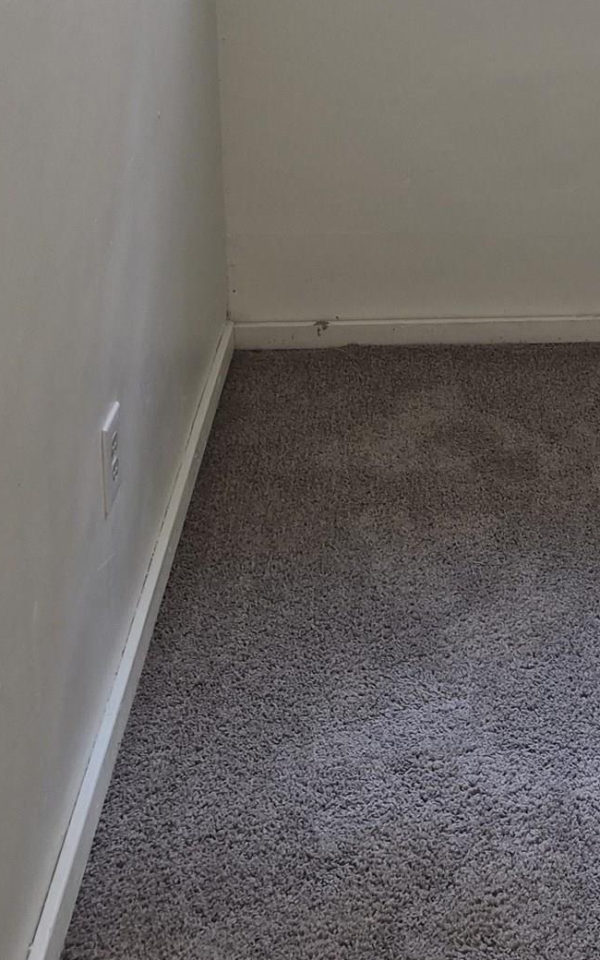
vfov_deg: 34.5
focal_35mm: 54
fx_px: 1413
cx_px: 615
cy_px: 25
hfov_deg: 22.9
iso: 125
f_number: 1.8
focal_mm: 5.4
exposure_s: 1/13
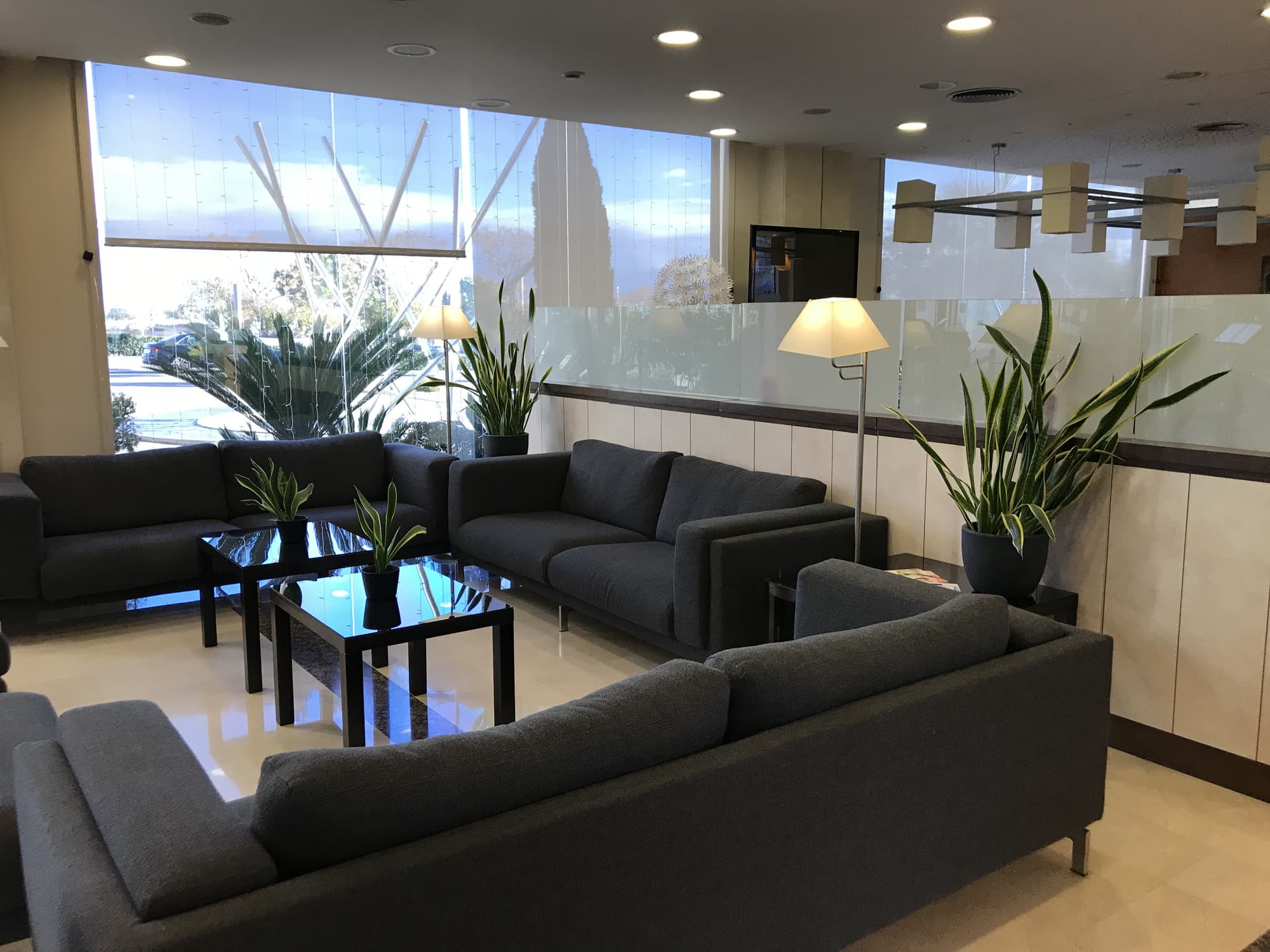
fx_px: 1027
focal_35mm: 28
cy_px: 476
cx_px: 635
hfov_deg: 63.4
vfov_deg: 49.7
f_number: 1.8
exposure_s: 1/33
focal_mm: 3.99
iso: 25
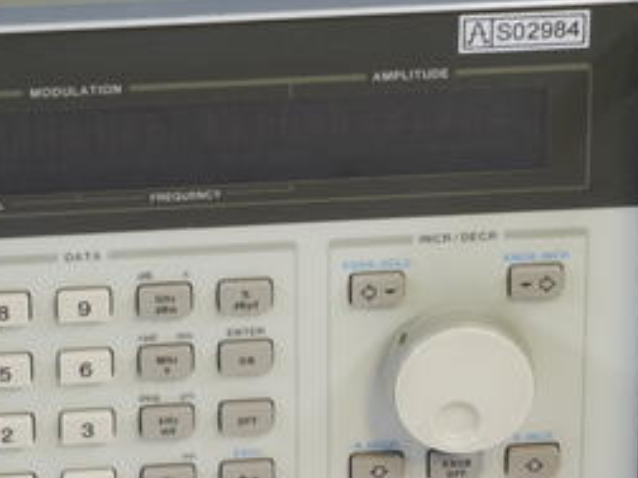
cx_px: 349
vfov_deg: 5.6
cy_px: 352
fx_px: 4921
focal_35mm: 267
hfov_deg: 7.4
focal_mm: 84
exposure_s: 1/1.3
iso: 400
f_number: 16
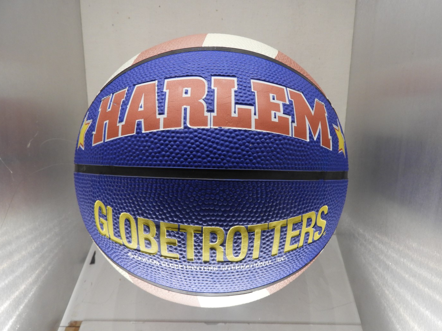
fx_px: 319
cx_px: 226
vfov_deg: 54.9
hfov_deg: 69.4
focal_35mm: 25
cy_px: 170
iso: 220
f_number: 3.3
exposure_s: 1/30
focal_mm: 4.3
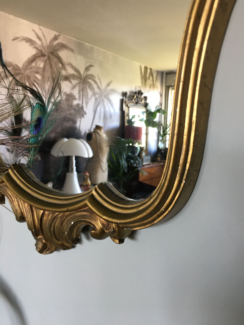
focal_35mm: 29
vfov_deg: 61.7
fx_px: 273
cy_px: 162
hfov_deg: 48.2
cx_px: 122
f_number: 2.2
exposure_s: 1/17
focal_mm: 4.15
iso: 40
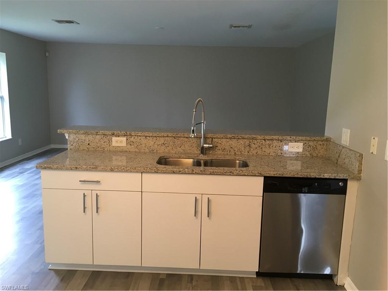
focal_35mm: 29
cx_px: 194
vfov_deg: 48.2
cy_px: 146
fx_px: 325
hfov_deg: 61.7
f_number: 2.2
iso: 64
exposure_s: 1/30
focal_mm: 4.15
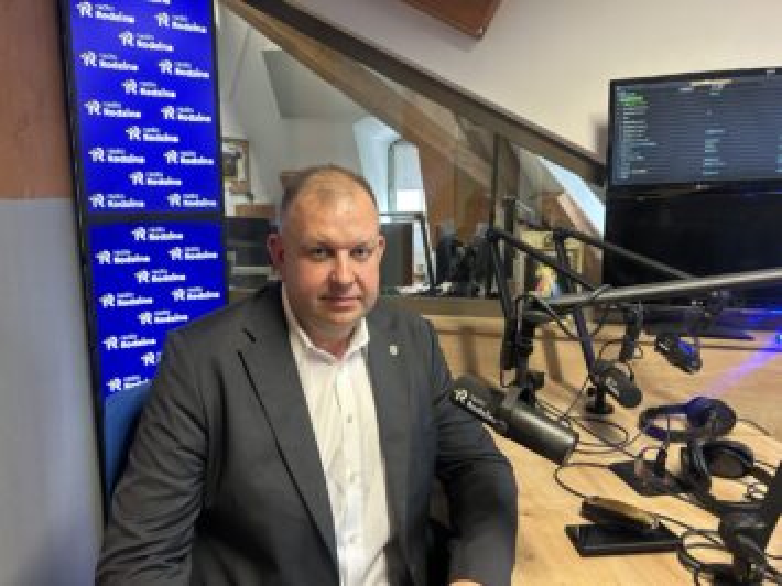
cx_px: 391
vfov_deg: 53.0
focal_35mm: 26
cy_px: 293
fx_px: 587
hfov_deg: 67.3
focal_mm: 5.7
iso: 200
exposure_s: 1/50
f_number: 1.5
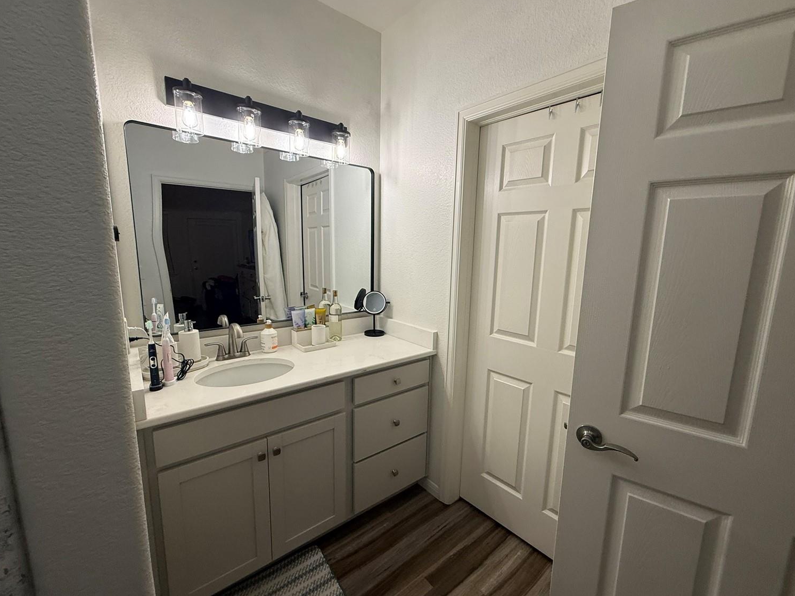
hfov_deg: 98.1
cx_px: 411
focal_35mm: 15
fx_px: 345
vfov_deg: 81.7
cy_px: 303
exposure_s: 1/120
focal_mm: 2.22
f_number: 2.2
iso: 160
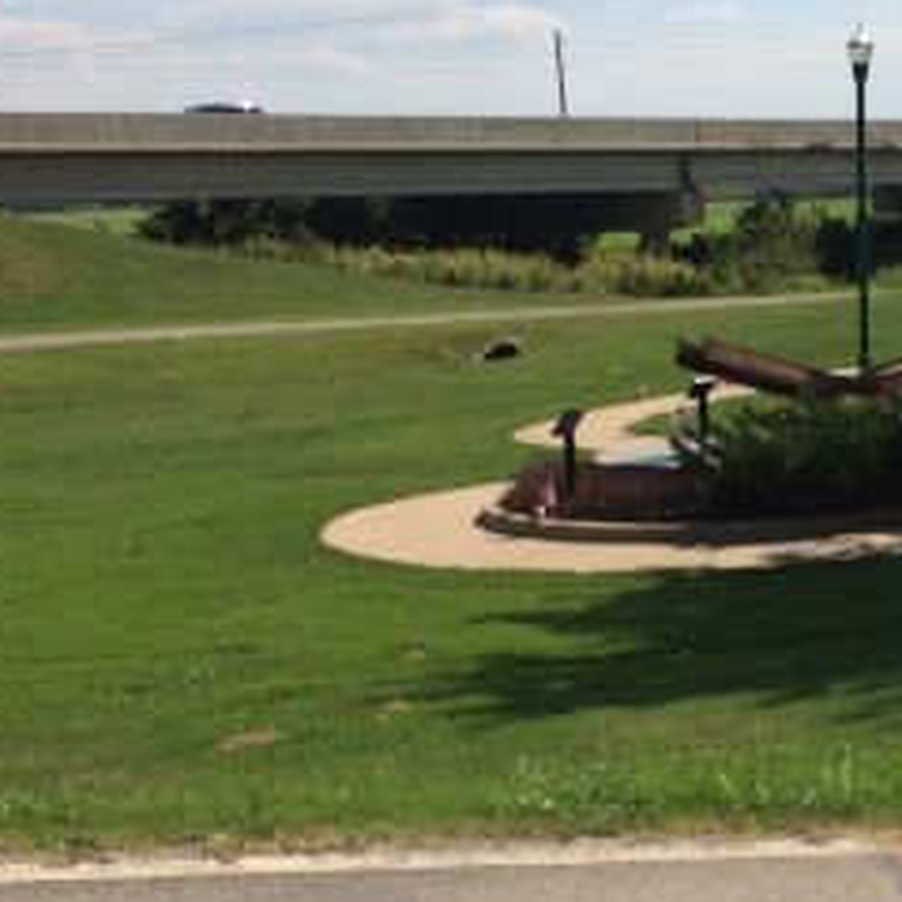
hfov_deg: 20.8
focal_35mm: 79
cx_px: 1000
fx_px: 2329
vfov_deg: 21.9
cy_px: 492
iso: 32
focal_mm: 4.15
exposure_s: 1/3165
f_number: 2.2
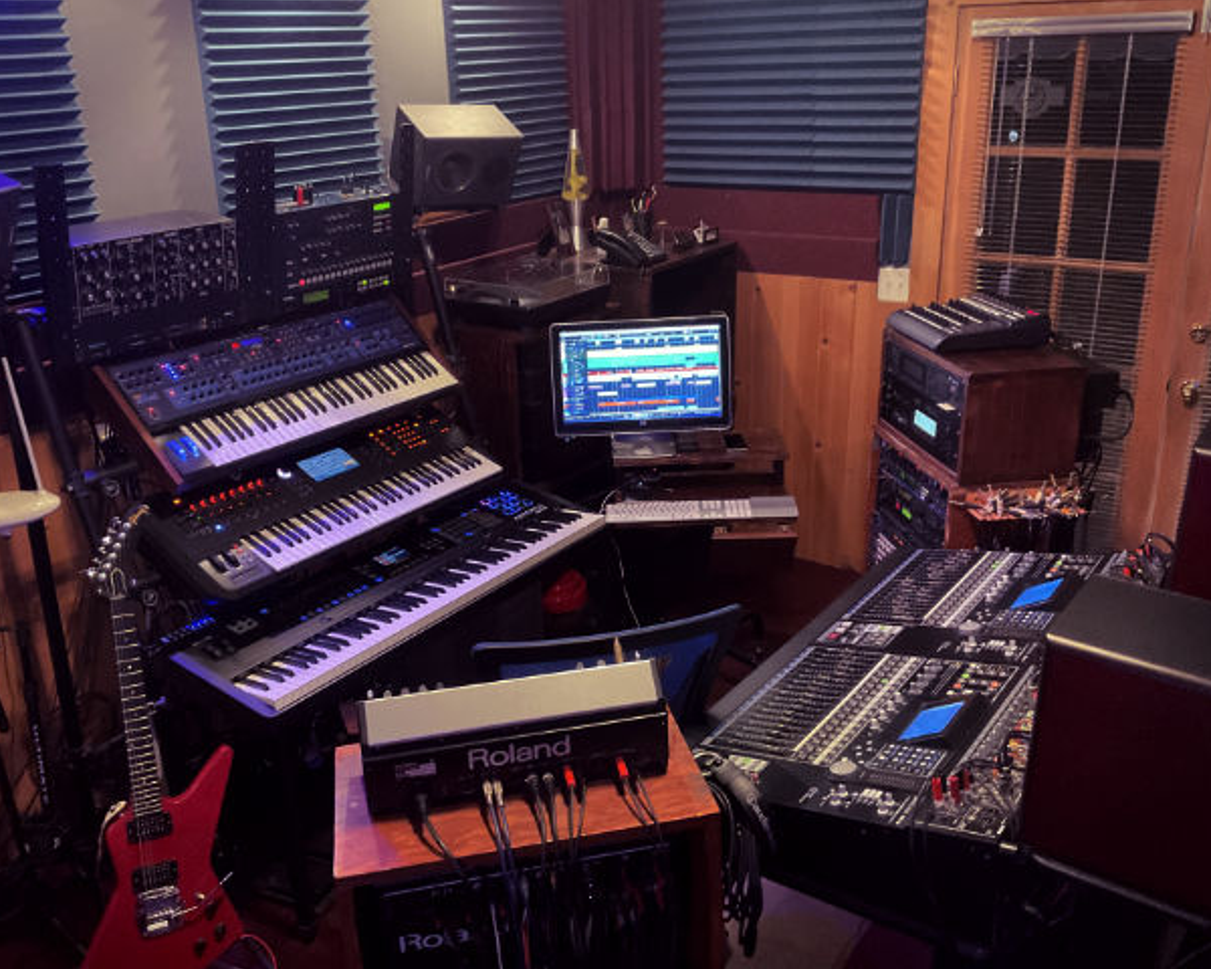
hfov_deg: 54.2
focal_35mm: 33
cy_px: 514
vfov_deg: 44.5
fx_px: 1183
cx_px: 585
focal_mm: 3
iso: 500
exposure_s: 1/30
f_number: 1.8
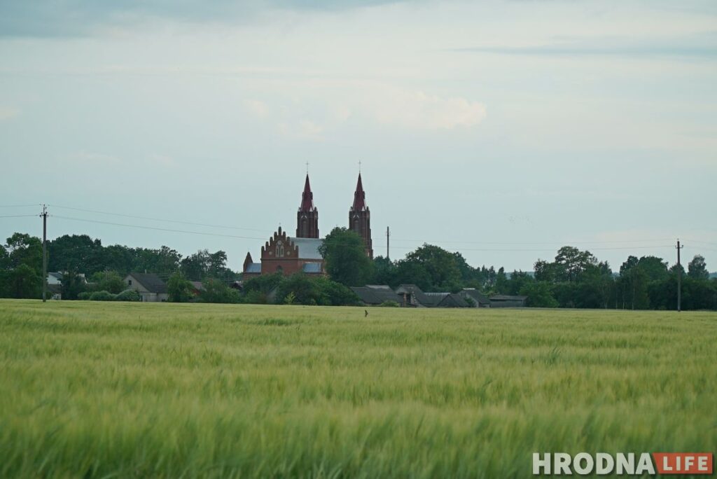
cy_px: 240
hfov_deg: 16.9
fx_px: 2411
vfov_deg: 11.3
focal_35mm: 121
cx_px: 358
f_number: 7.1
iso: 160
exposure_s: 1/200
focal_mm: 81
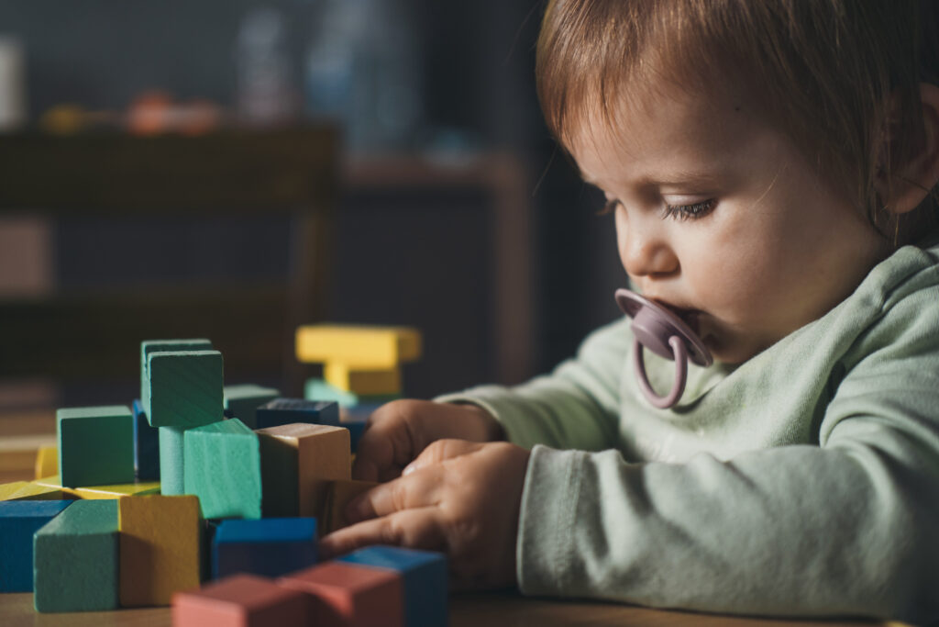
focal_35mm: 53
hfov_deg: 37.5
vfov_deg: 25.5
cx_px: 470
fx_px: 1383
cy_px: 314
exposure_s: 1/200
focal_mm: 35
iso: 200
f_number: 2
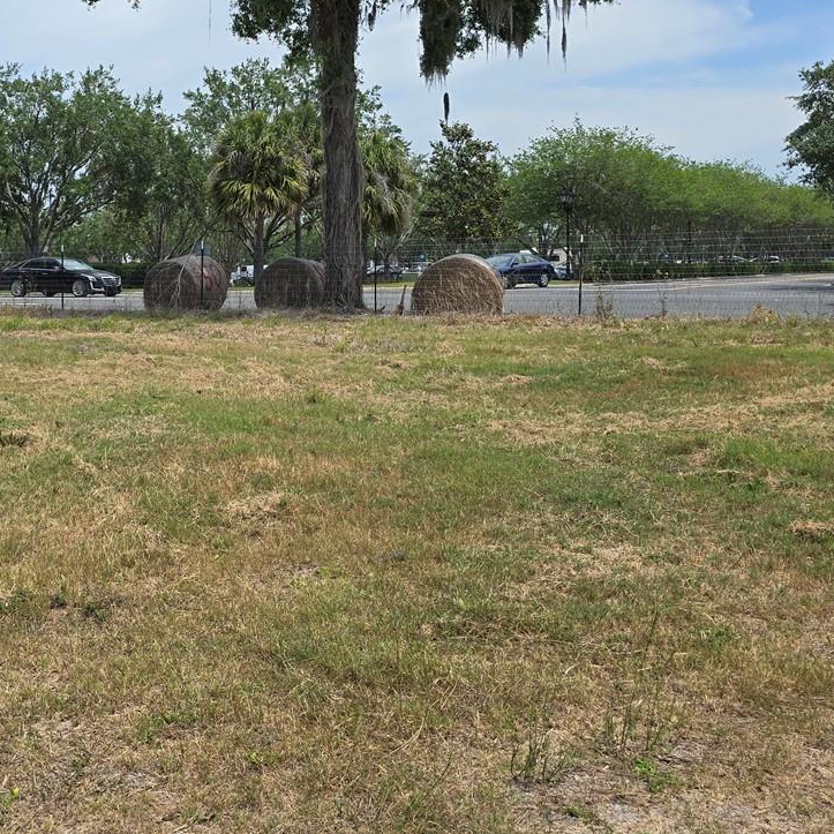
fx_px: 1227
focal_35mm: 45
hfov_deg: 37.1
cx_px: 262
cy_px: 281
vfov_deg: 37.2
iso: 12
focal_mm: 6.3
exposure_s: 1/992
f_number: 1.7
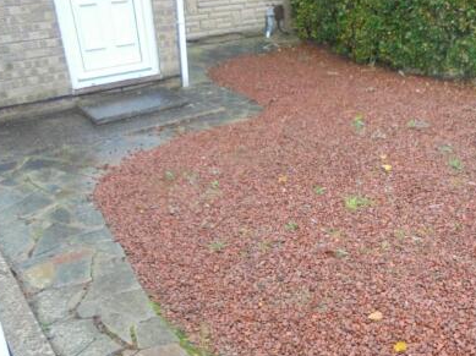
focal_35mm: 39
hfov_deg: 46.6
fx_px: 536
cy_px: 217
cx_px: 341
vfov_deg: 36.6
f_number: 3.5
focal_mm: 4.6
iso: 100
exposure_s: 1/30
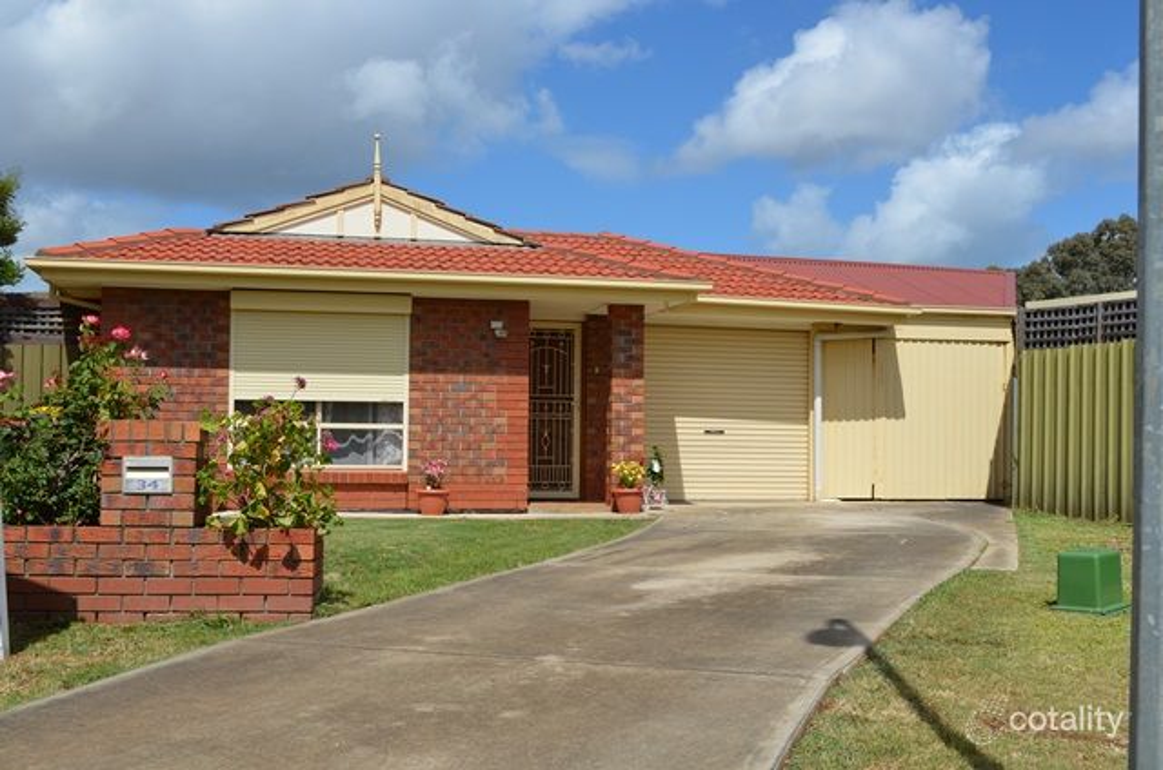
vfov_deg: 31.8
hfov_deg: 46.5
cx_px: 582
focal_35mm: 42
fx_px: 1354
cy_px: 385
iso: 100
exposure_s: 1/400
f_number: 10
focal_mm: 28
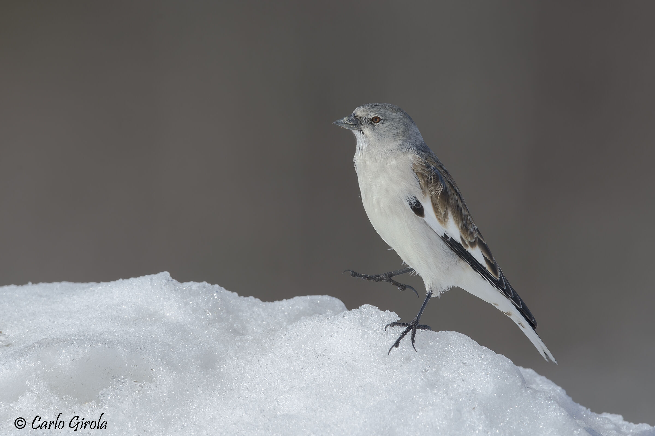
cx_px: 328
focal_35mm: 600
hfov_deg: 3.4
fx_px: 10910
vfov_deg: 2.3
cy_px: 218
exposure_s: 1/1000
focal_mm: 600
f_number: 9
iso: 500
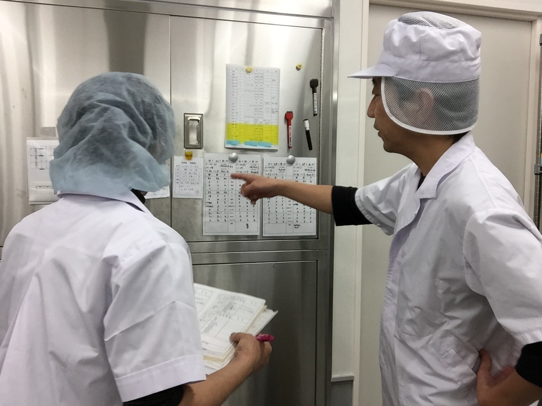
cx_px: 271
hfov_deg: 58.4
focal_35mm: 31
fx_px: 485
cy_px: 203
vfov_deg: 45.4
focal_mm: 2.65
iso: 32
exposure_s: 1/60
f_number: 2.2
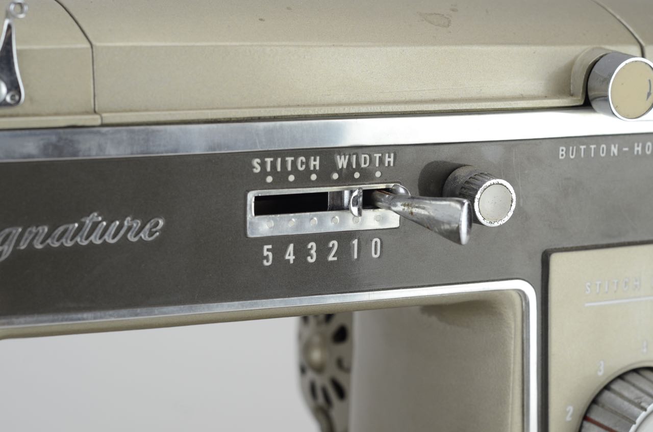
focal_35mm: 75
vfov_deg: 18.1
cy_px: 216
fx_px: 1358
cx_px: 326
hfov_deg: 27.0
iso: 500
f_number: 5.6
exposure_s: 1/125
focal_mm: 50
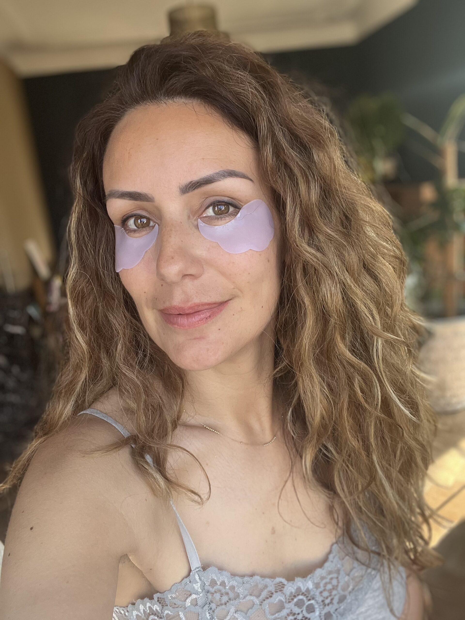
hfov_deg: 46.8
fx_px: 537
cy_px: 310
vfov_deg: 60.0
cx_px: 232
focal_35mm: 30
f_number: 2.2
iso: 80
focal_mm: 2.71
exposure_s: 1/121
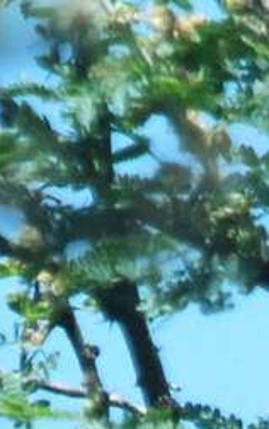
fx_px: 51084
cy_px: 626
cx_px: 1061
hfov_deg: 0.3
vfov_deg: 0.5
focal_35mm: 4365
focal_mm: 450
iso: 220
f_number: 6.3
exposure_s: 1/500
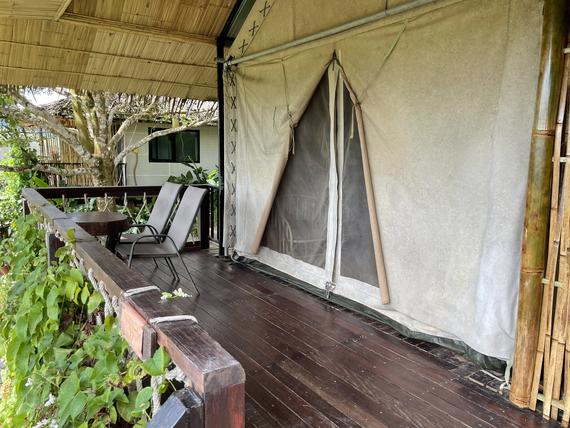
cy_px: 214
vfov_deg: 53.1
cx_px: 285
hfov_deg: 67.3
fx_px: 428
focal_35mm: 26
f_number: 1.6
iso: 32
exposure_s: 1/285
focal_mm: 4.2
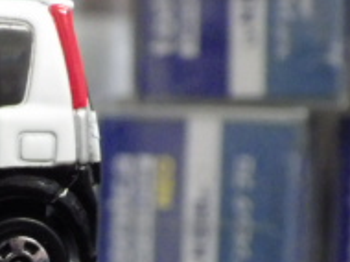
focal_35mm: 199
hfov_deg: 9.6
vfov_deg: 7.4
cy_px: 336
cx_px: -225
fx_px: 2010
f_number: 4
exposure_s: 1/30
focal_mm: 10.7
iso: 800
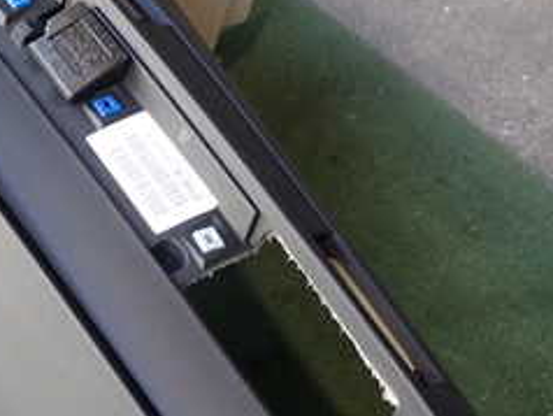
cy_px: 270
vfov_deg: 23.2
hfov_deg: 29.1
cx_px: 30
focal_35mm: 63
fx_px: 1007
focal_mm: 4.5
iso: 200
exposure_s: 1/80
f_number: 2
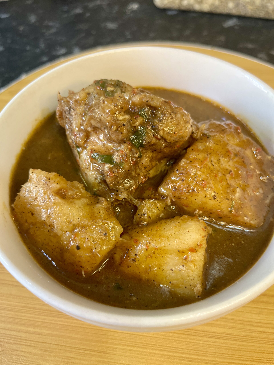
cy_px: 182
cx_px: 137
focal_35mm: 26
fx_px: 274
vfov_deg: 67.3
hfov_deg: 53.1
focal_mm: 5.1
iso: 200
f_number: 1.6
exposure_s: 1/60
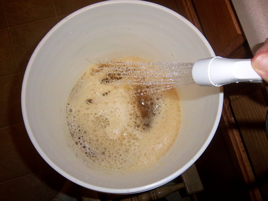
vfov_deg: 40.7
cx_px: 134
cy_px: 100
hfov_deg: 52.6
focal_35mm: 35
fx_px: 271
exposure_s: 1/40
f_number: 3.8
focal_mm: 6.2
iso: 64
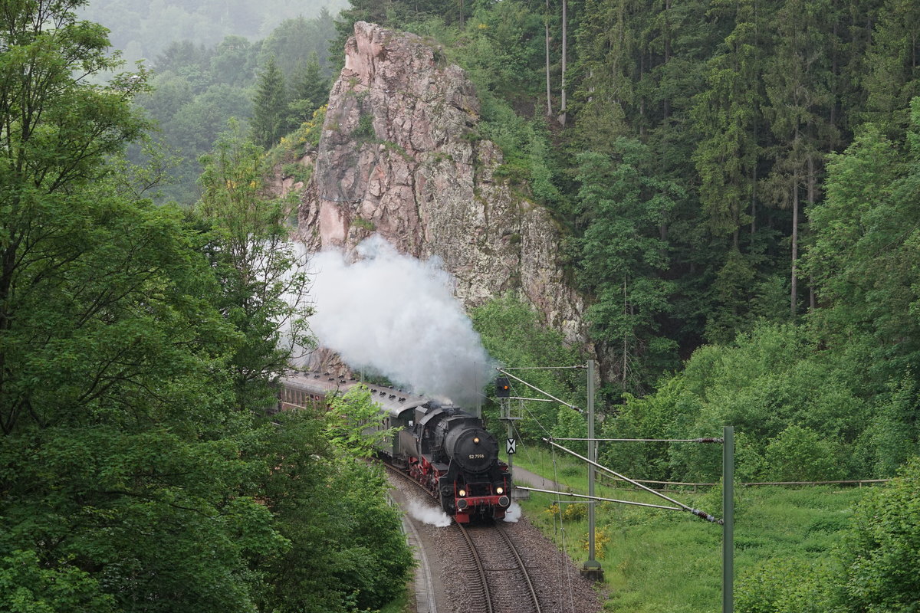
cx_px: 460
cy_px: 306
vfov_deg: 16.3
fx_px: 2146
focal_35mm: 84
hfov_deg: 24.2
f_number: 6.3
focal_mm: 84
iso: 800
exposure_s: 1/320
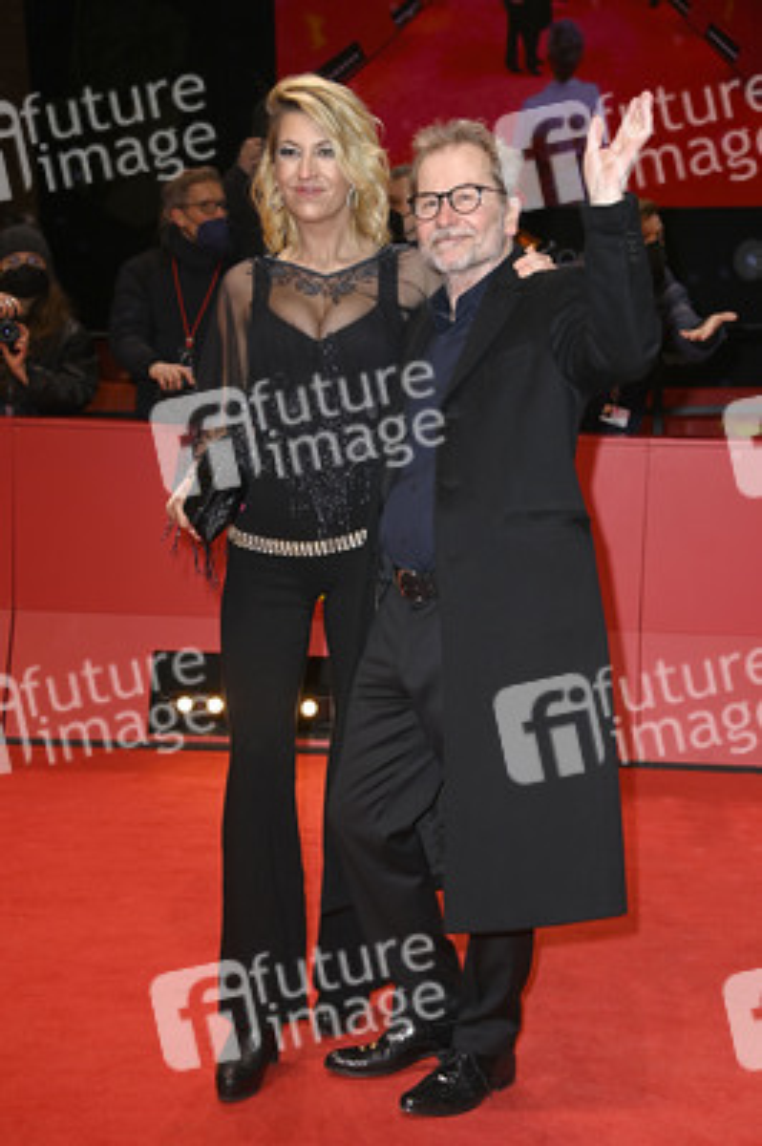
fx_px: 1845
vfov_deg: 34.5
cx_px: 381
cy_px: 573
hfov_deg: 23.3
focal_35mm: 58
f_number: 5.6
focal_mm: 58
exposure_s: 1/160
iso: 640
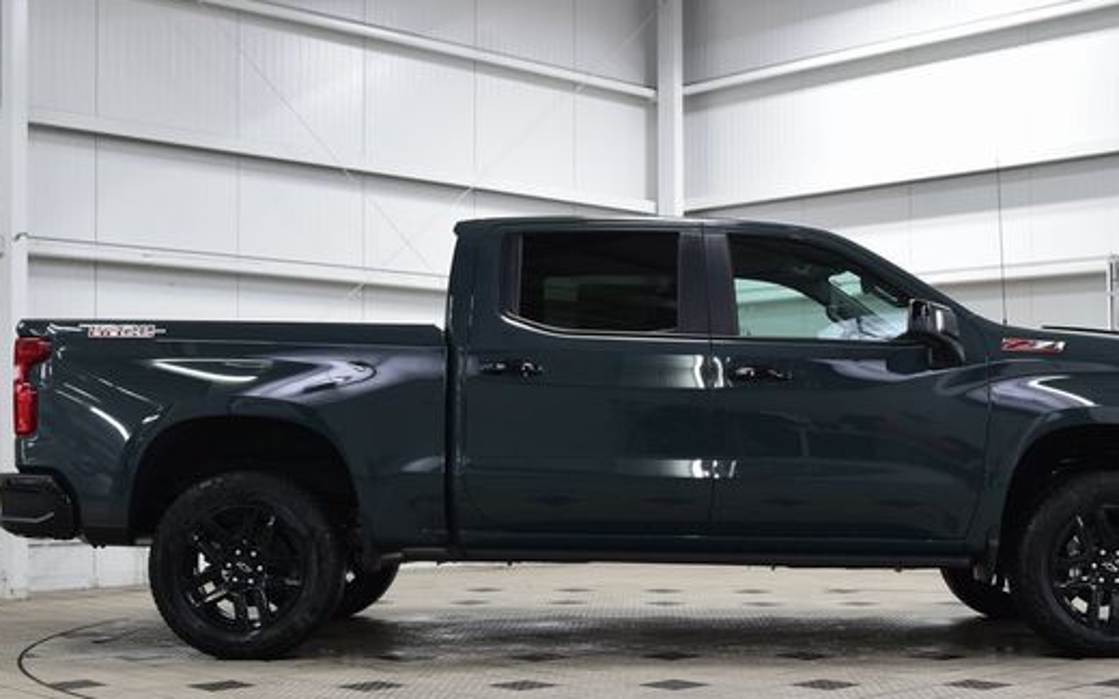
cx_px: 639
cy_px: 451
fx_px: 1666
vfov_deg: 23.6
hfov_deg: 37.1
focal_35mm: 55
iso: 450
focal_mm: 29
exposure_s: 1/15
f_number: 6.3
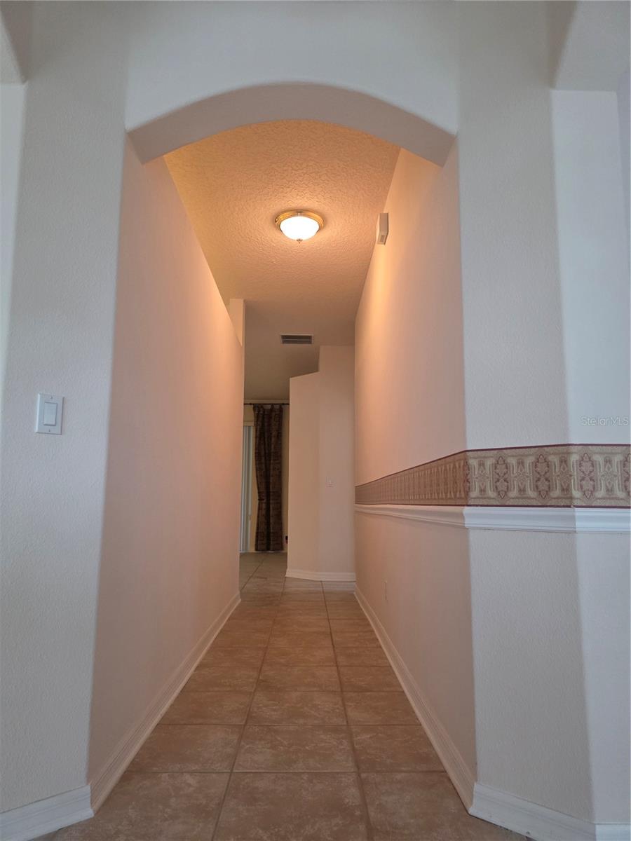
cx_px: 316
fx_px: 559
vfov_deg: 73.9
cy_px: 420
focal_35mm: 23
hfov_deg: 58.9
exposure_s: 1/120
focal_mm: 6.3
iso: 640
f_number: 1.7
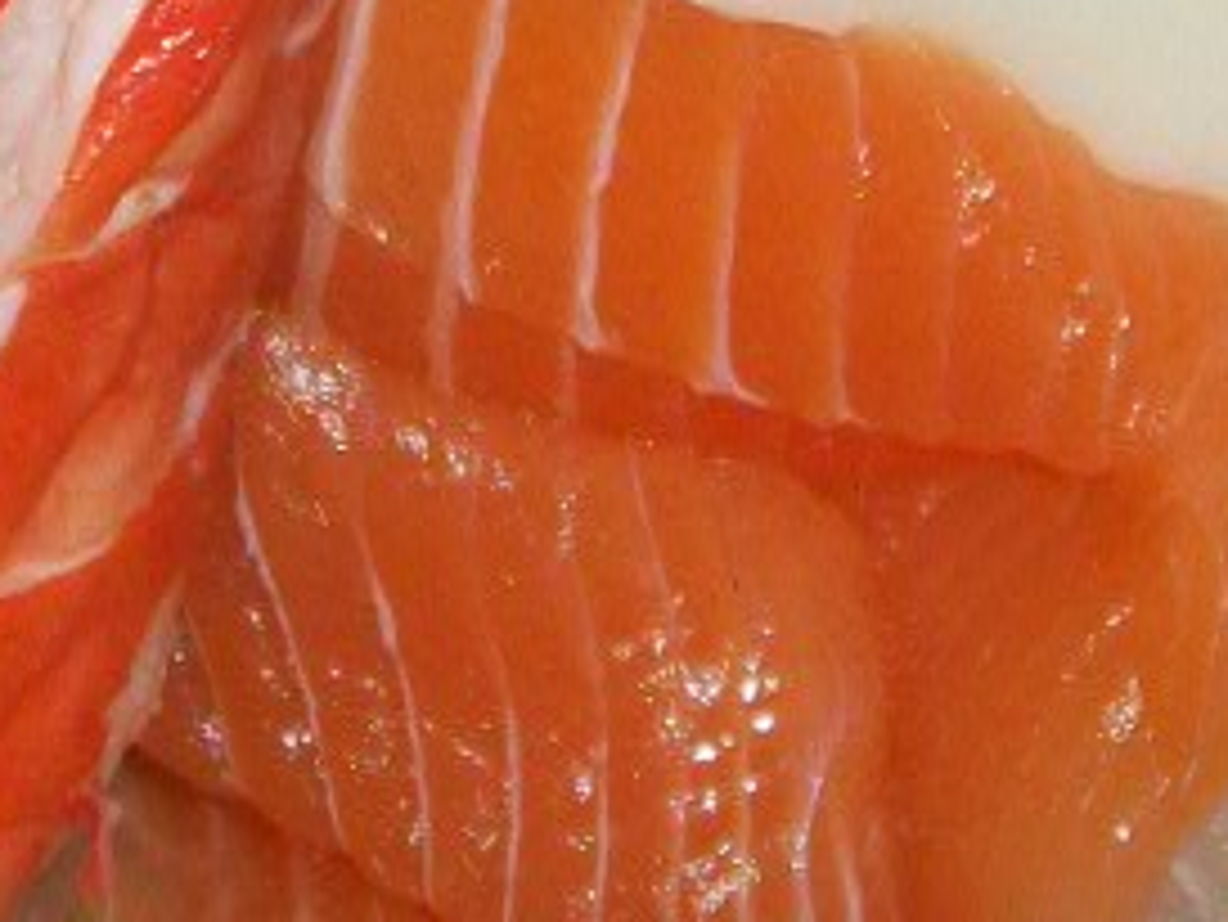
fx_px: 5324
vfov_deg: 9.6
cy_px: -445
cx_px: 666
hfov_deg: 13.2
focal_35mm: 150
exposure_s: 1/60
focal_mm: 5.7
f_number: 2.8
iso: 120
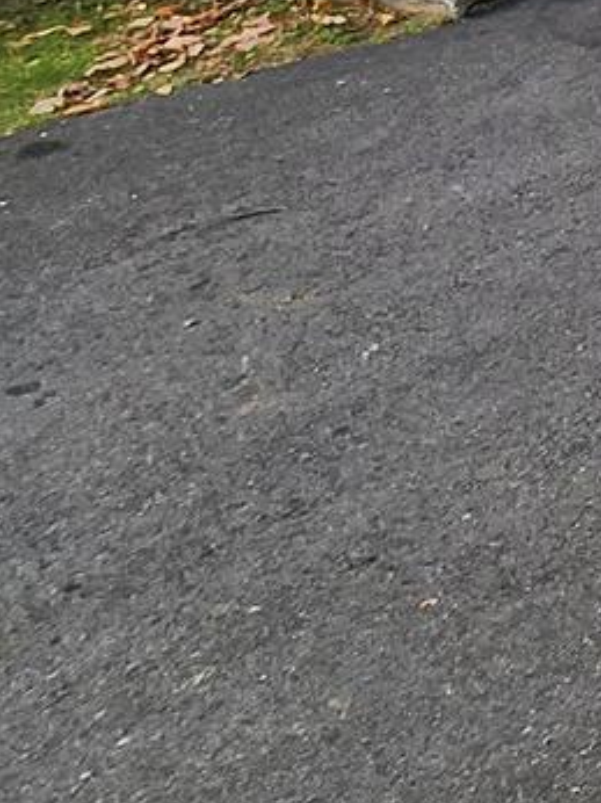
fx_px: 1785
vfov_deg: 19.4
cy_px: -624
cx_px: 2188
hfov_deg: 9.2
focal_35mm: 77
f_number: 2.2
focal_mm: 2.2
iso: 50
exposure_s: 1/942
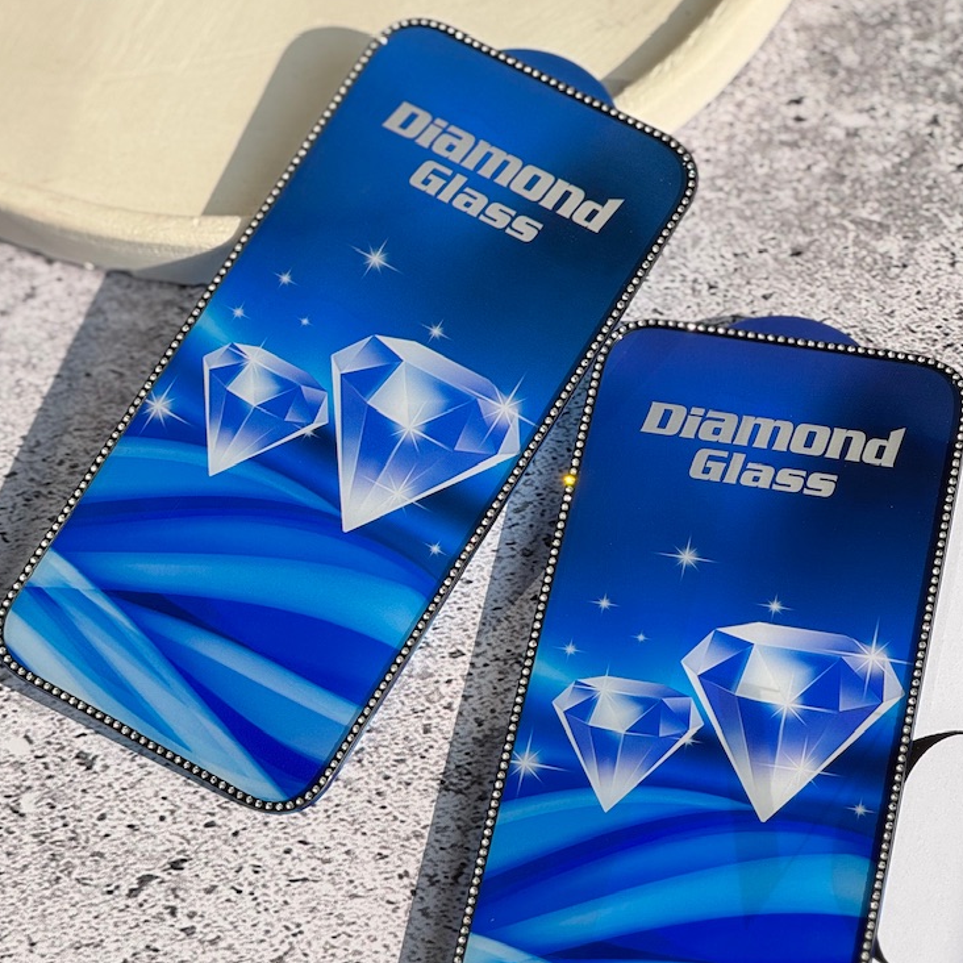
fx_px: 3745
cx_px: 496
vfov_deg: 14.7
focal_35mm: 119
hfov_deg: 14.7
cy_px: 509
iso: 25
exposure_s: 1/258
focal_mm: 9
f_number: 2.8
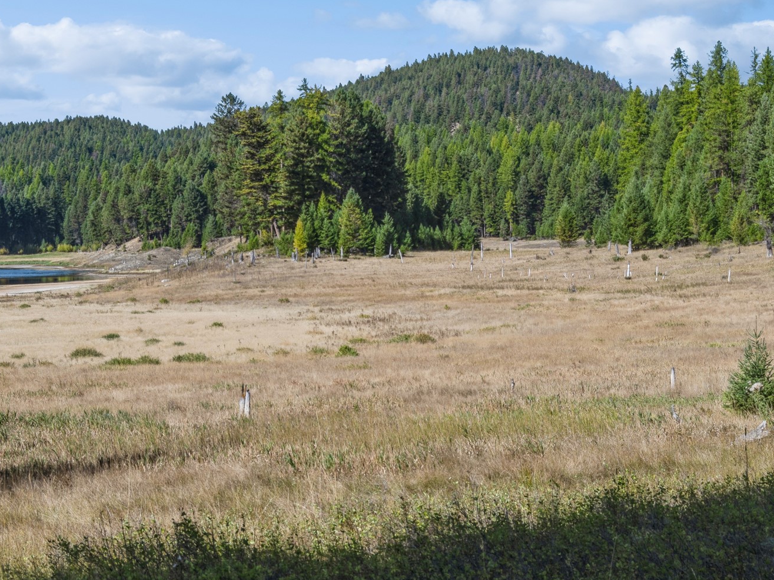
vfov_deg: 18.2
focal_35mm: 81
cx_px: 381
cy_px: 275
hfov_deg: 24.1
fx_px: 1811
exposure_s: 1/640
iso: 100
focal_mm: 34
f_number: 6.3
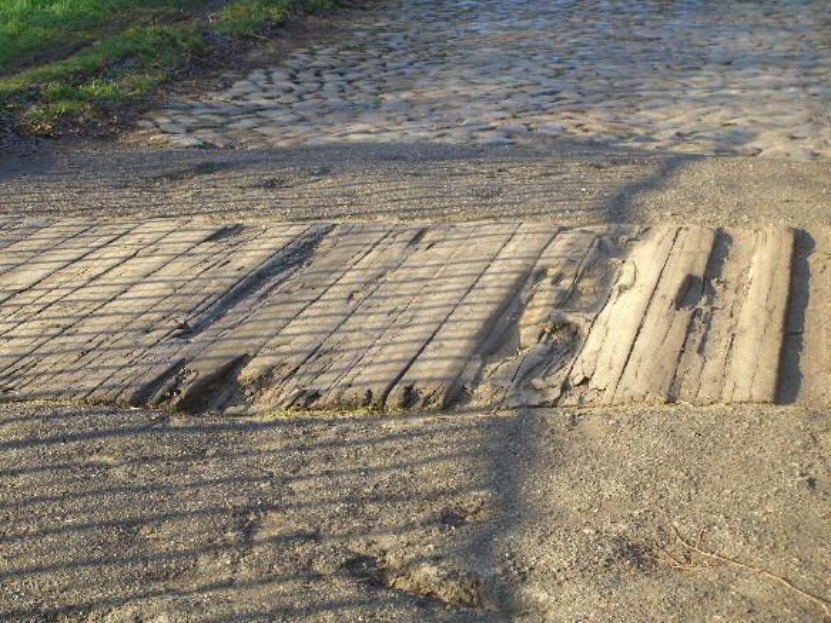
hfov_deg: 20.7
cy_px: 312
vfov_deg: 15.6
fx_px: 2280
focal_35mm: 95
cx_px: 416
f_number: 4.8
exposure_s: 1/80
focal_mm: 19.7
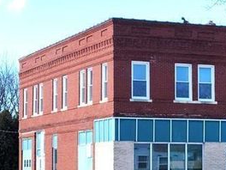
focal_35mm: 53
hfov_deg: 33.9
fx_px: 346
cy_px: 125
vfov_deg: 27.2
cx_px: 211
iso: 25
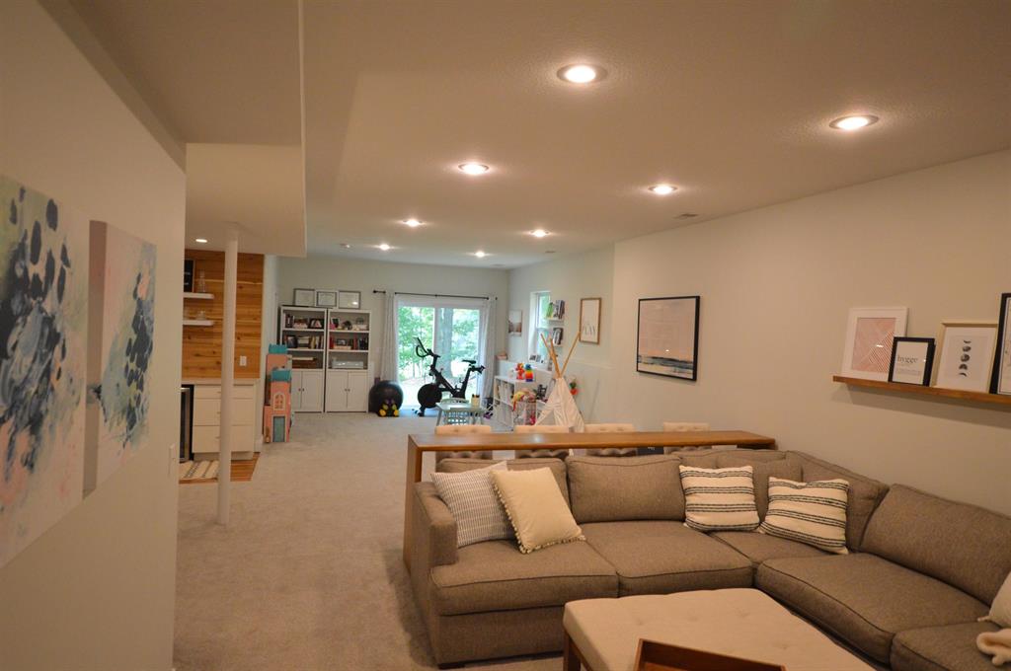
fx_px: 589
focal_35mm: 21
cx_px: 506
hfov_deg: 81.3
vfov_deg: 59.4
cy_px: 336
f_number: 4.8
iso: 1600
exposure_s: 1/60
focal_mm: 14
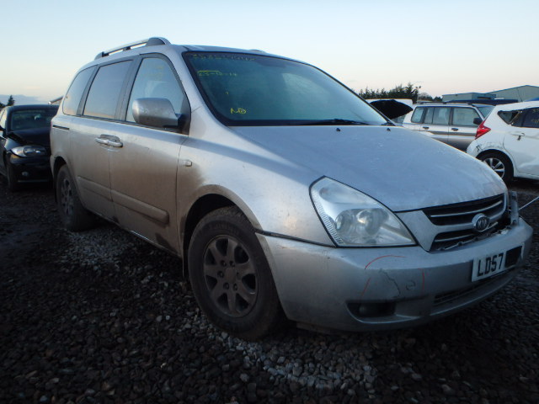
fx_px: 436
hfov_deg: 63.4
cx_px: 270
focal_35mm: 28
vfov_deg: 49.7
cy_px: 202
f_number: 3.9
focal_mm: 5
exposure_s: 1/60
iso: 200
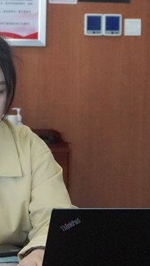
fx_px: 735
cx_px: -4
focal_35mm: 104
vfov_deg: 20.6
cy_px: 137
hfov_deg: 11.5
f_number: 5
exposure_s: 1/160
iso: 3200
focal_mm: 34
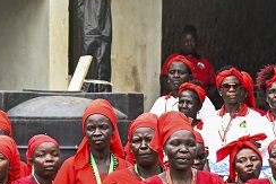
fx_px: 2639
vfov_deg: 4.0
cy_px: 236
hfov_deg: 5.9
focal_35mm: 344
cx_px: 351
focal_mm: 120
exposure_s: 1/200
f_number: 6.3
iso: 500
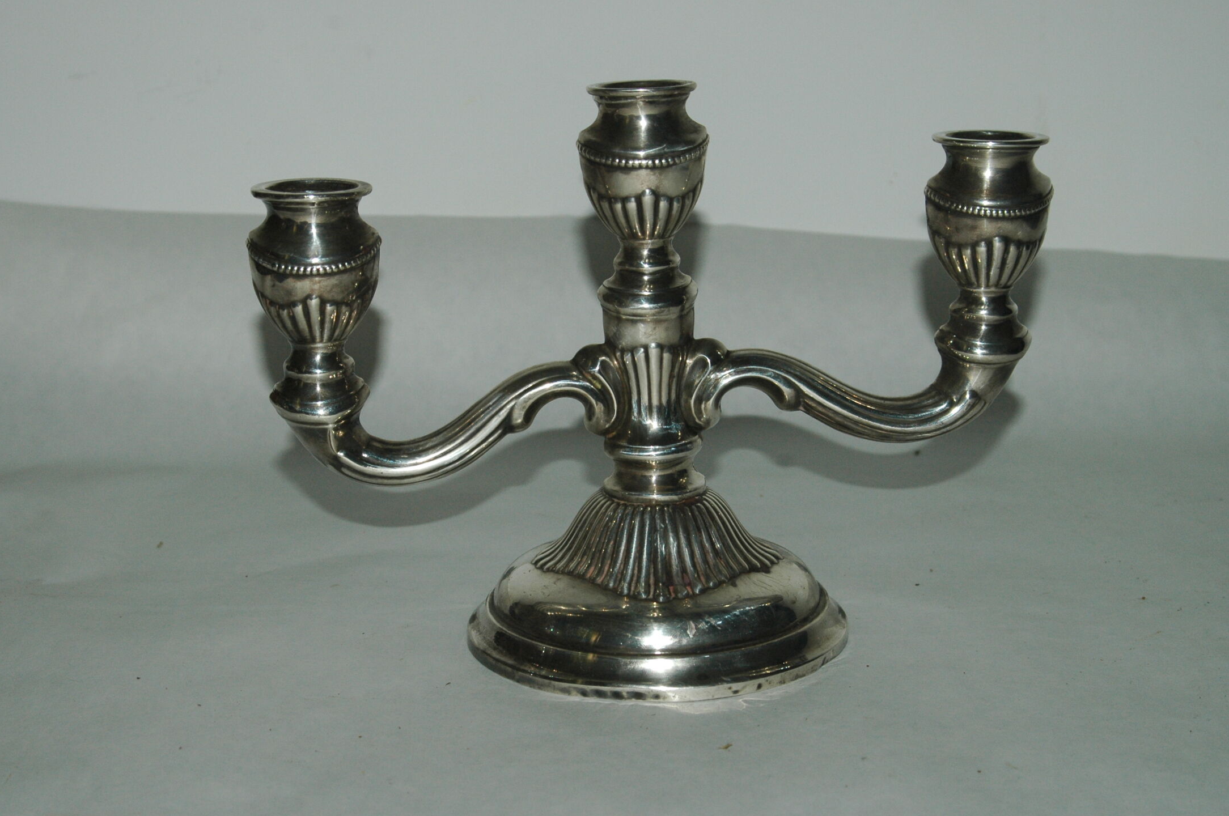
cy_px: 408
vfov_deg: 21.9
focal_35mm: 62
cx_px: 595
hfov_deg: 32.4
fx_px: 2114
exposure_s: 1/125
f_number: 7.1
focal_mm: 40
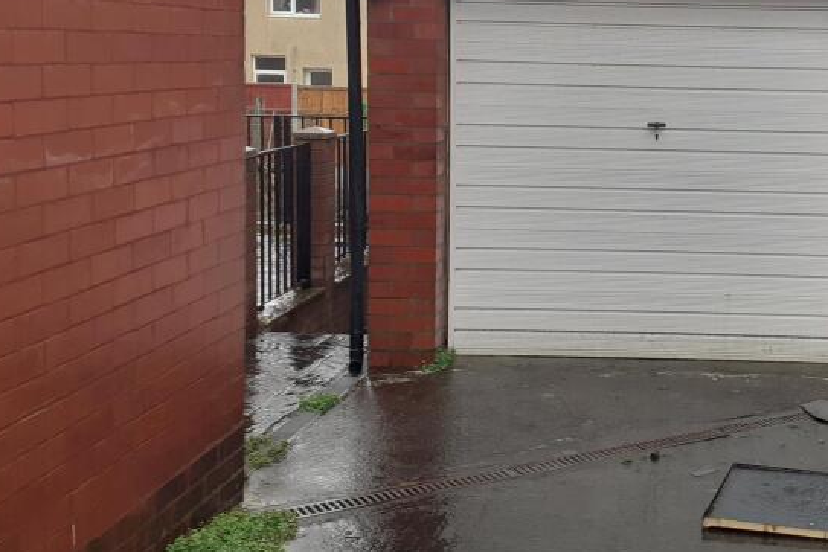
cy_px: 146
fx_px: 1219
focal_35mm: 53
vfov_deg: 25.3
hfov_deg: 36.0
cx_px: 688
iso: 50
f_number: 1.9
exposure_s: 1/100
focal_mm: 3.6
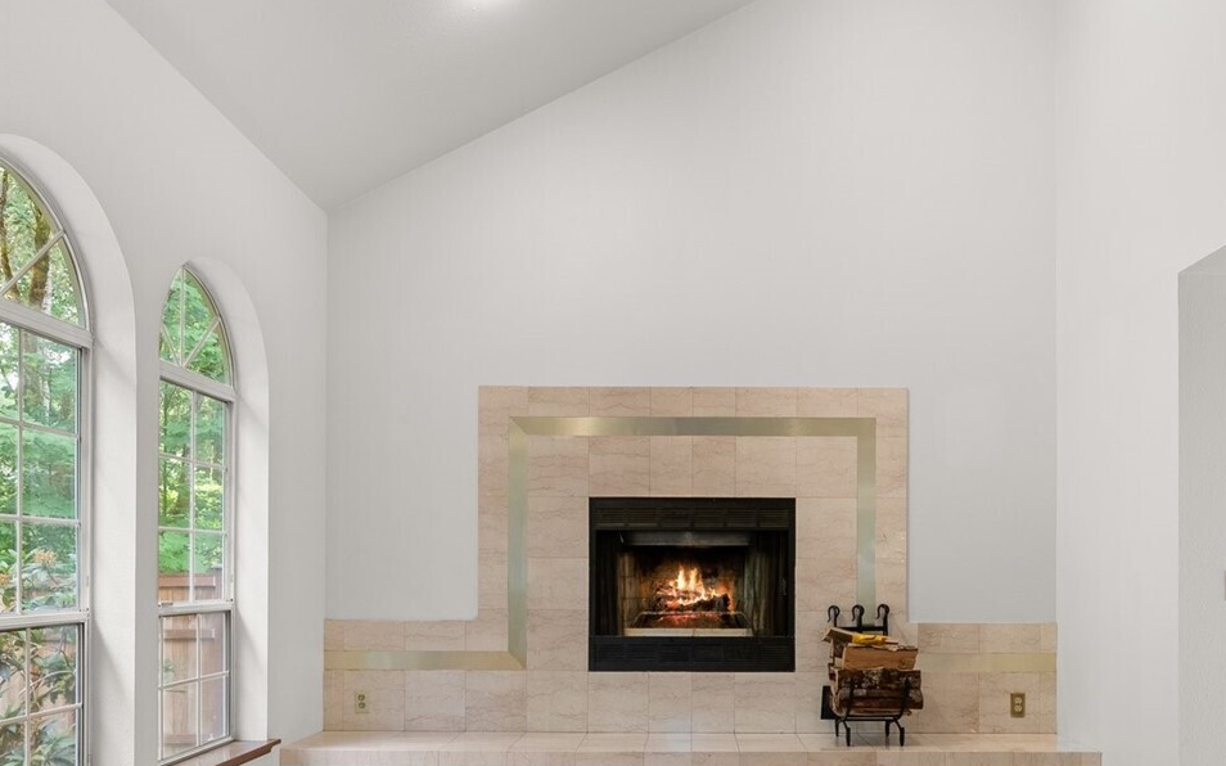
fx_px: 969
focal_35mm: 29
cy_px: 576
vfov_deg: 41.8
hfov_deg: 64.4
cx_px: 694
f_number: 9
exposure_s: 1/2.5
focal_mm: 16
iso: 500
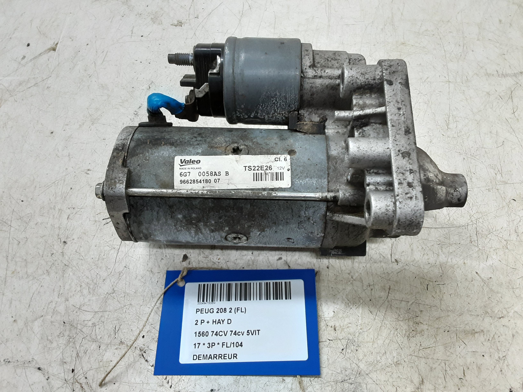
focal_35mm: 27
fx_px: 408
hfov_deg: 65.3
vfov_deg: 51.4
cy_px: 196
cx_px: 262
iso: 125
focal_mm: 2.91
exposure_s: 1/50
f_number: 1.9
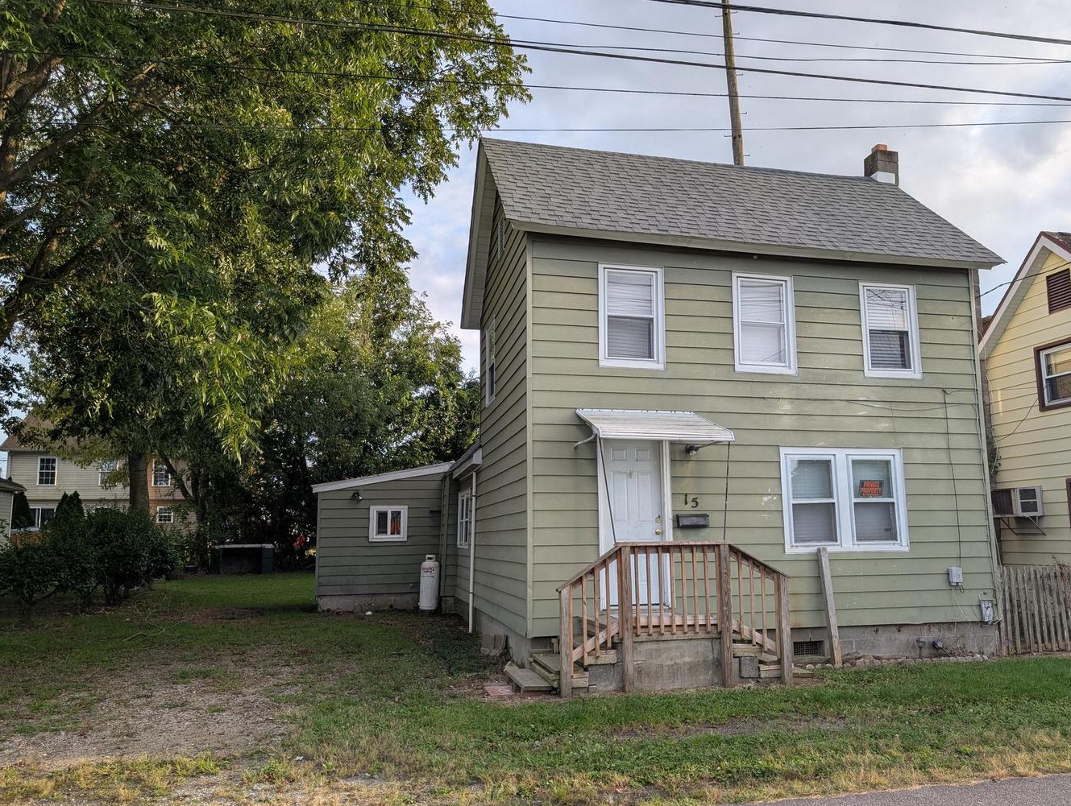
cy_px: 420
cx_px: 563
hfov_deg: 67.2
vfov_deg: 53.2
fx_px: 806
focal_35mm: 26
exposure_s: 1/347
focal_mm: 6.9
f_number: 1.68
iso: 21
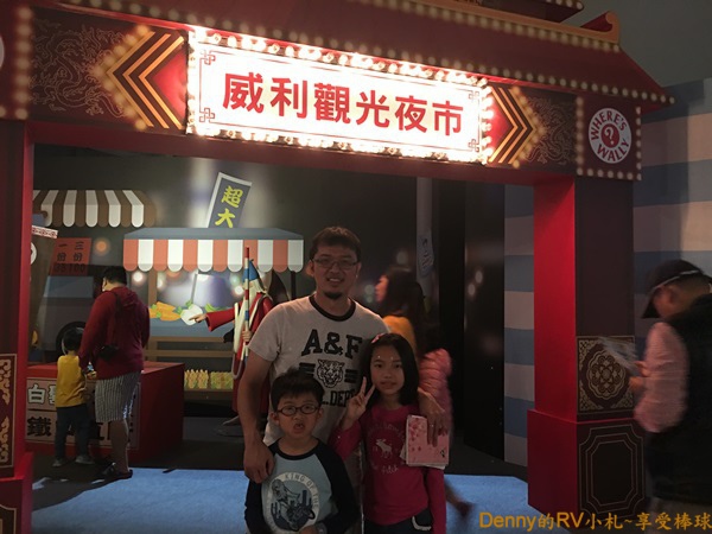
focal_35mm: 29
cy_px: 267
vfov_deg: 48.2
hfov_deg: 61.7
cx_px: 356
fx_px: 596
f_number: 2.2
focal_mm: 4.15
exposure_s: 1/4
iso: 64
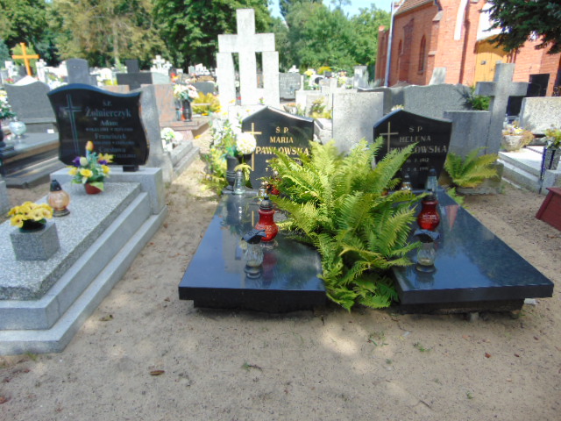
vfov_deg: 54.9
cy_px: 210
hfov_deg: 69.4
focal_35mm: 25
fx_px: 405
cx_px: 280
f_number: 3
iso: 80
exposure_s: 1/500
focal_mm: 4.5
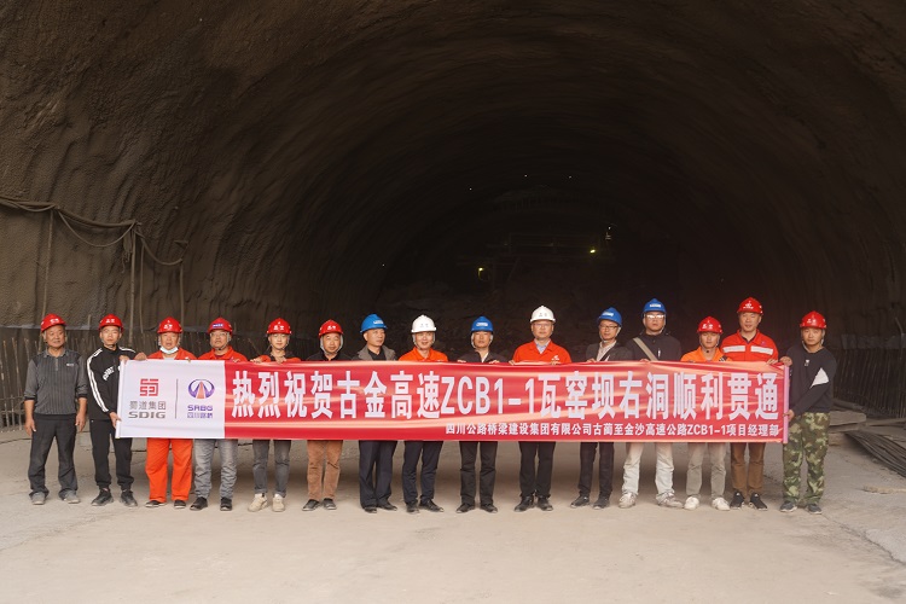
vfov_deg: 31.9
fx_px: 1057
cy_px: 302
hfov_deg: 46.4
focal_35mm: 42
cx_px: 453
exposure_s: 1/15
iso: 50
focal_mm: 42
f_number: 5.6
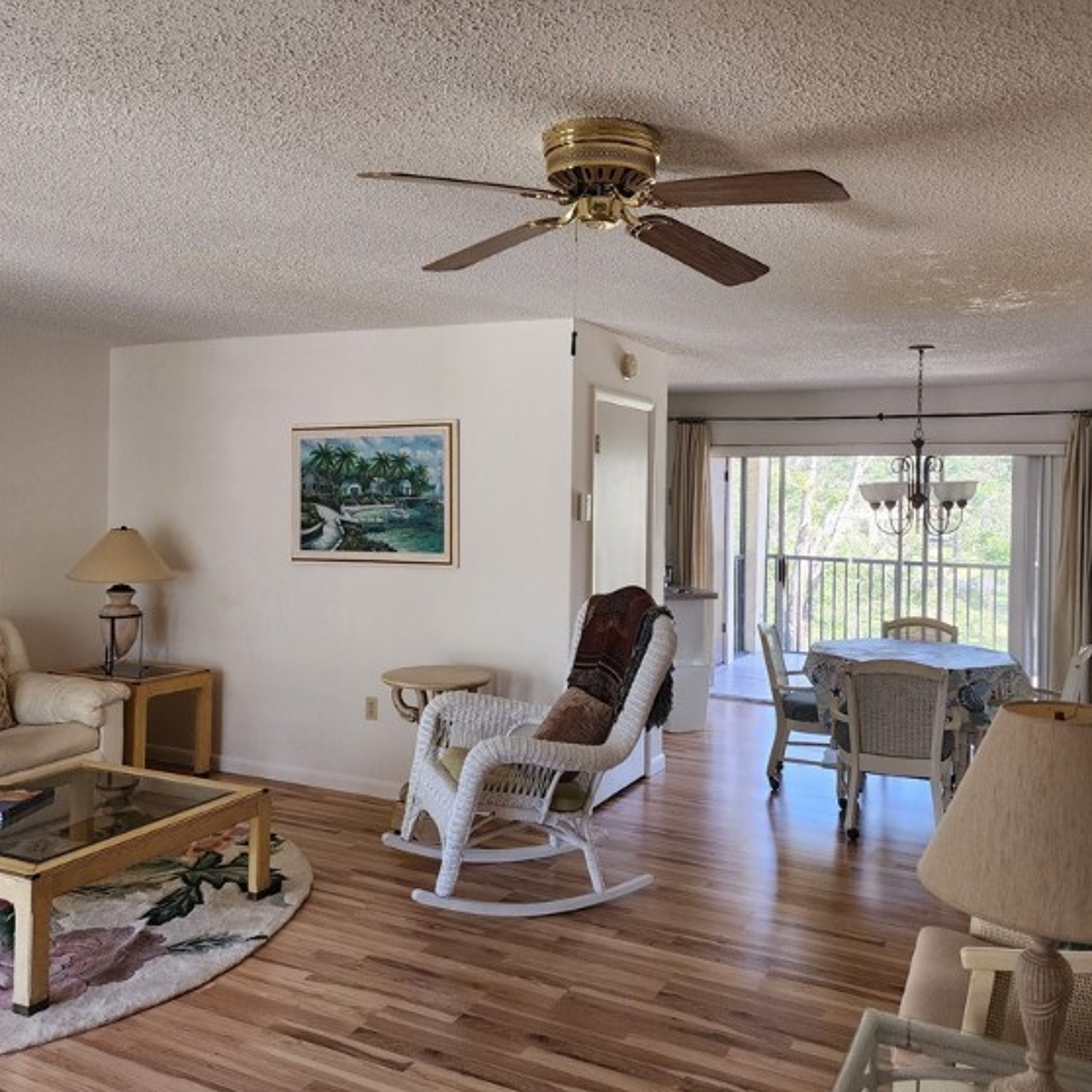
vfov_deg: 57.3
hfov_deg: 57.3
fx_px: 999
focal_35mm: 28
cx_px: 562
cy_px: 509
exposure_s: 1/120
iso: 200
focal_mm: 6.4
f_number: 1.8
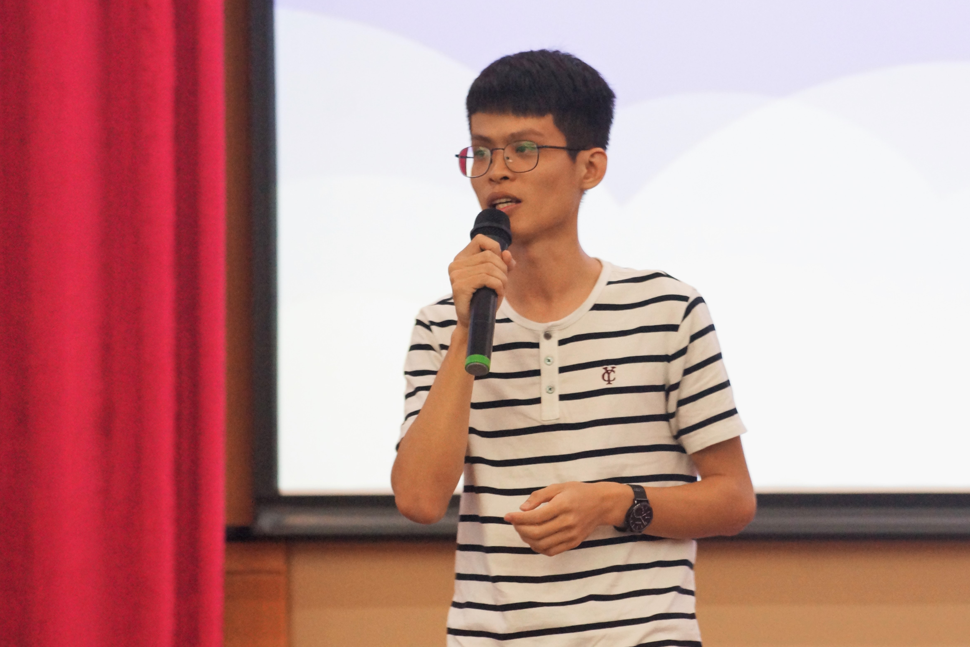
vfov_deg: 6.4
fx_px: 5753
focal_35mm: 214
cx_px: 504
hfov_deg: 9.6
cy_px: 316
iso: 1600
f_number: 5.6
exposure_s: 1/40
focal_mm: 135
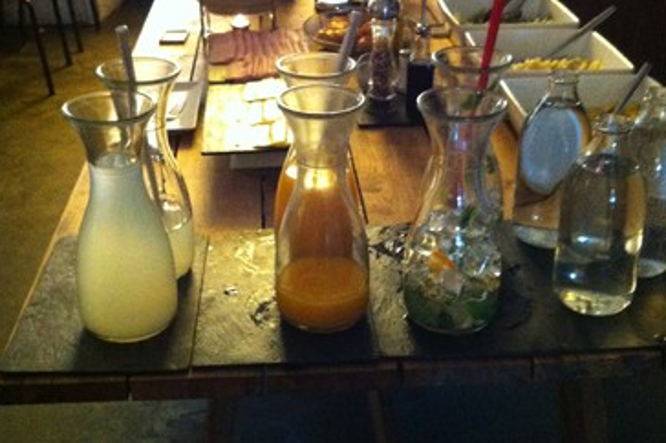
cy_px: 174
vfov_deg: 26.9
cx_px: 333
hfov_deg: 39.6
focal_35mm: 50
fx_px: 924
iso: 800
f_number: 2.8
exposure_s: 1/15
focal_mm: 3.85
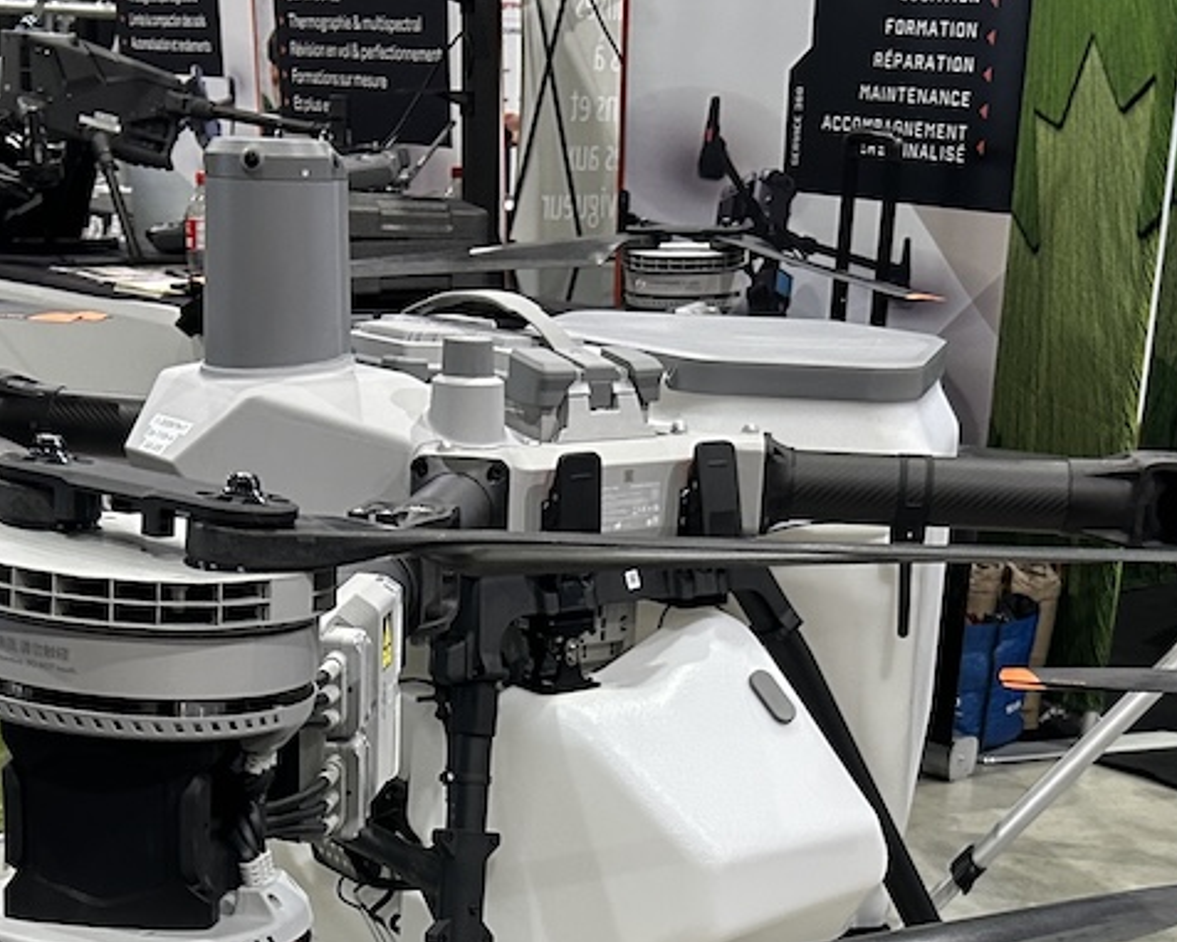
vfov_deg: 22.9
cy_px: 947
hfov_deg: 29.5
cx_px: 522
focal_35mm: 64
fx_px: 2230
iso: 200
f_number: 1.5
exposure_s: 1/60
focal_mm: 5.7
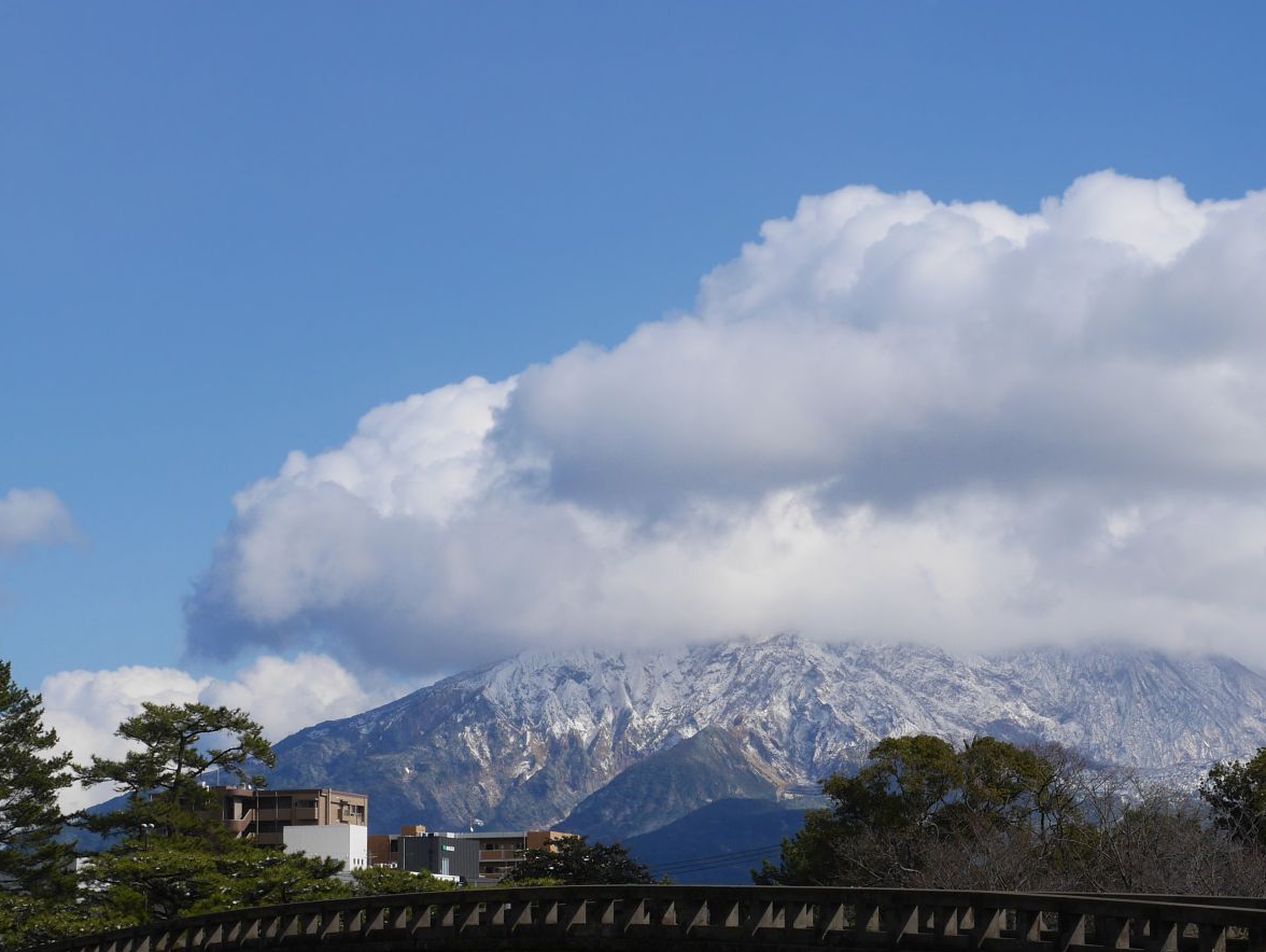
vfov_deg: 17.3
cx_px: 779
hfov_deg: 23.0
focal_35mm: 85
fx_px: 3111
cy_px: 678
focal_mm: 25
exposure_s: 1/1600
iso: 200
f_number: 5.6
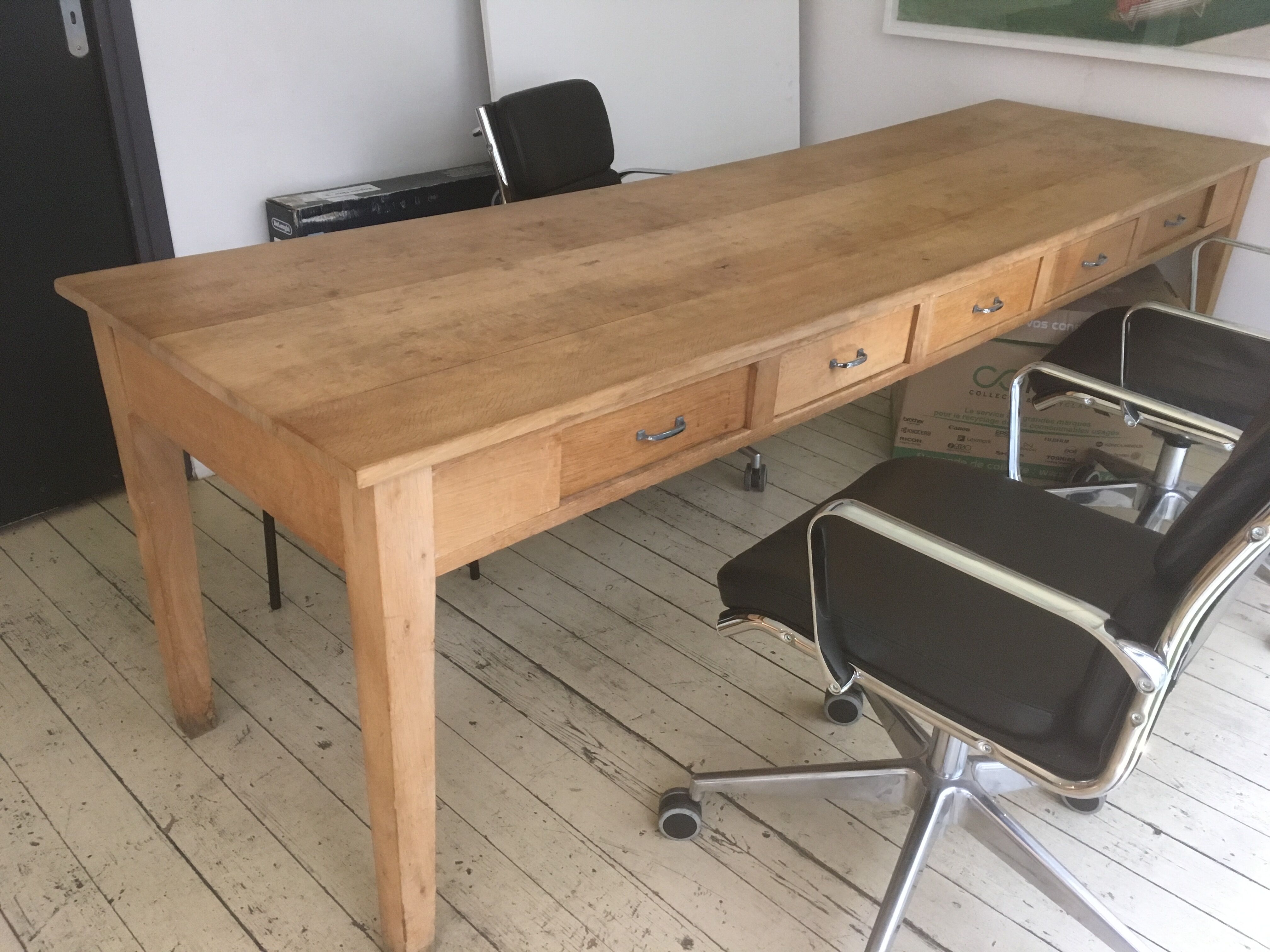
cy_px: 476
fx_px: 1064
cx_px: 635
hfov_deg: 61.7
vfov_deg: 48.2
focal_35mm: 29
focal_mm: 4.15
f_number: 2.2
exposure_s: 1/33
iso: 200
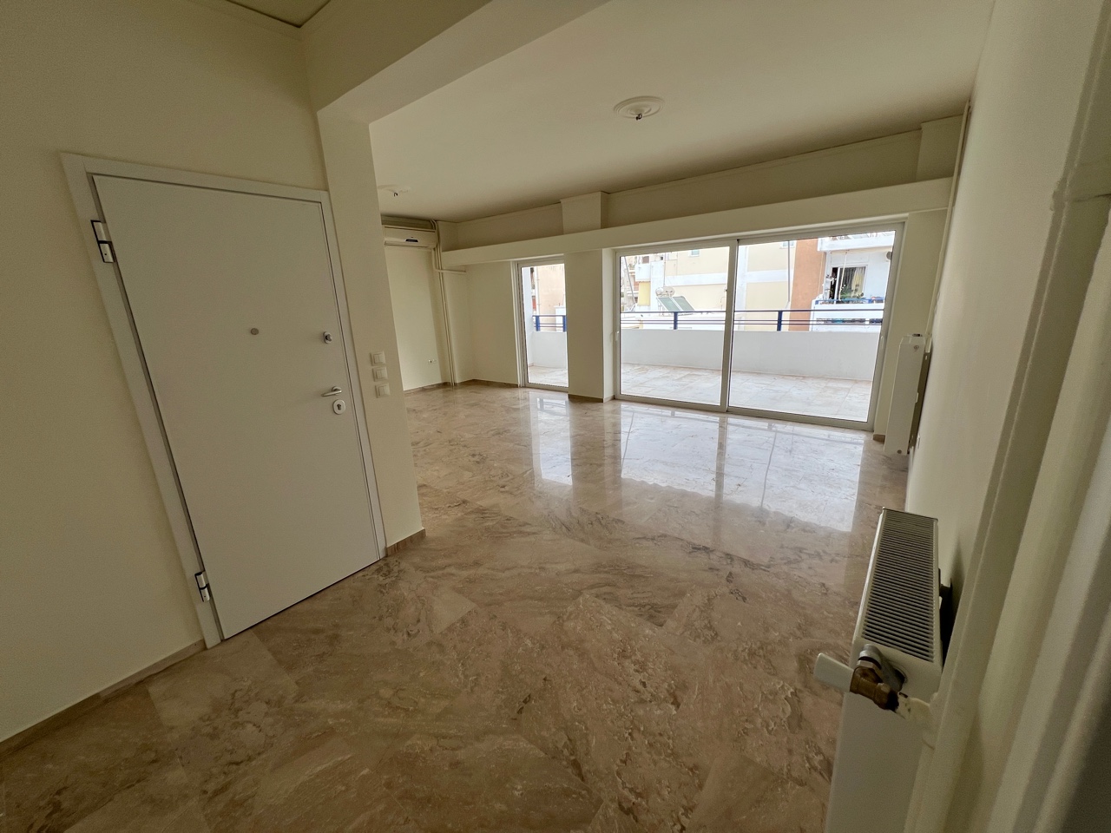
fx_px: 417
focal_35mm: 13
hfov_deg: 106.2
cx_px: 556
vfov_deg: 89.9
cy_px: 416
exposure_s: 1/186
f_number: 1.8
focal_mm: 1.57
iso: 32
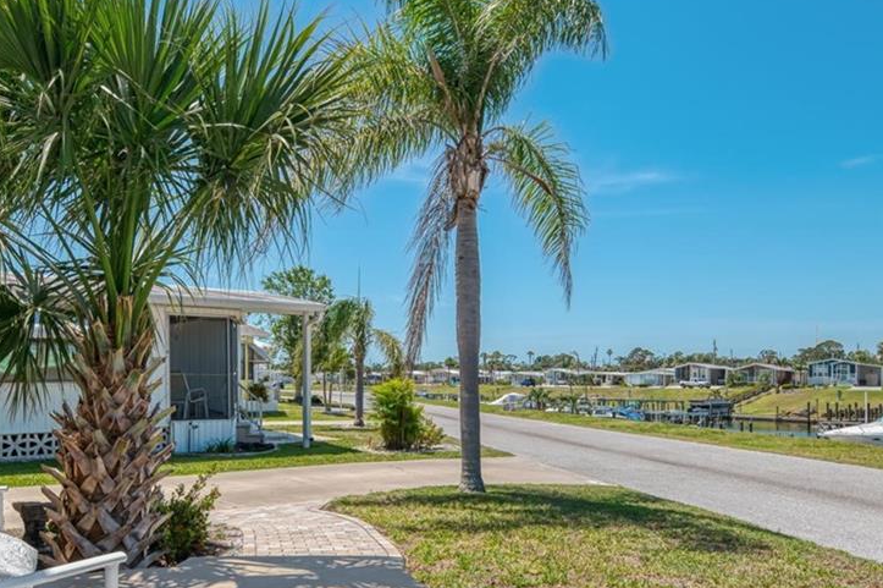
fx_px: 760
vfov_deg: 41.9
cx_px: 425
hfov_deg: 60.3
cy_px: 379
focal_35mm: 31
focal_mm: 14
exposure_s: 1/5000
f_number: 8
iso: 400
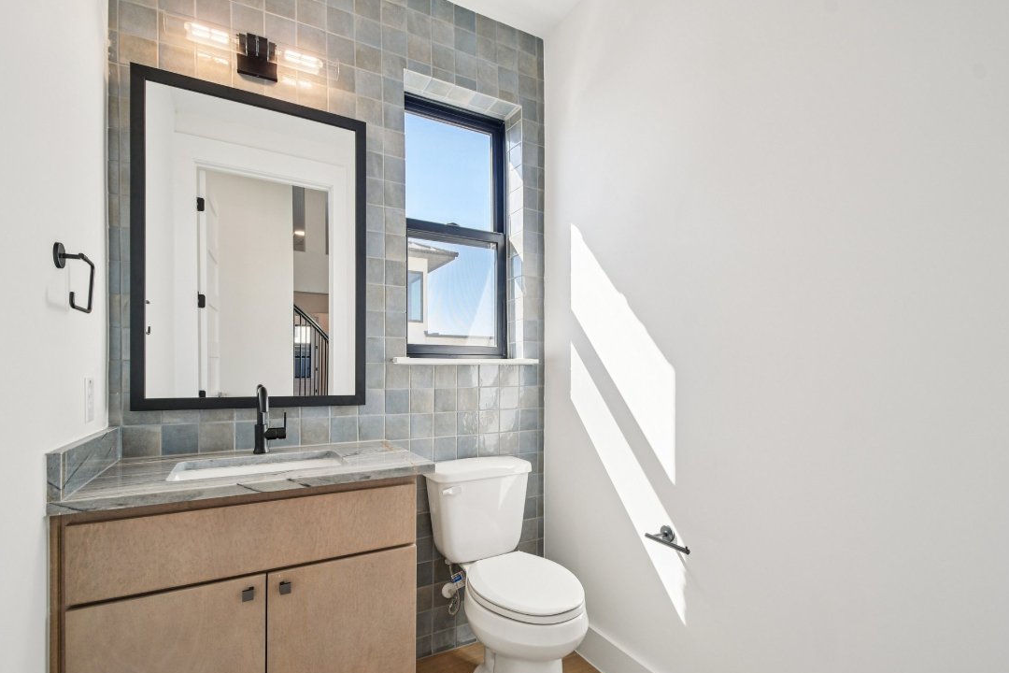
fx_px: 448
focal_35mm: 16
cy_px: 358
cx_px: 513
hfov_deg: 96.7
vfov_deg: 73.7
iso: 400
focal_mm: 10
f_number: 8
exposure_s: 1/50
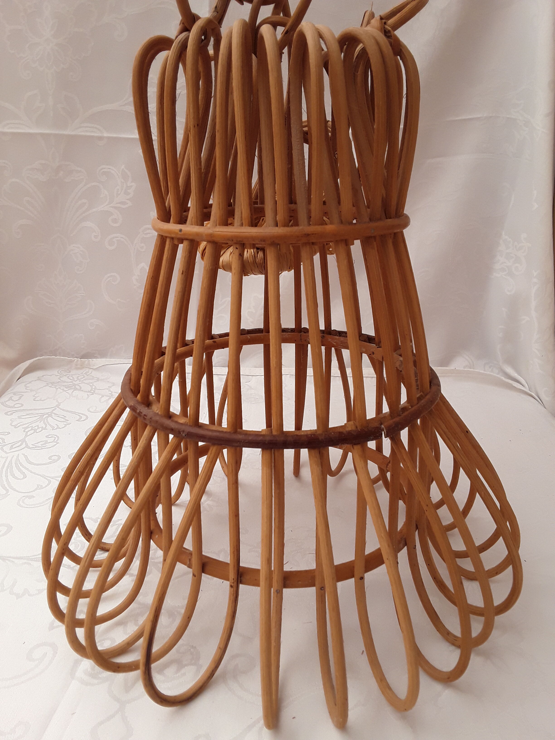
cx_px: 278
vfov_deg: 65.3
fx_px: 577
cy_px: 370
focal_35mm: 27
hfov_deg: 51.4
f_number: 1.9
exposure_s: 1/176
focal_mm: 2.91
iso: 40
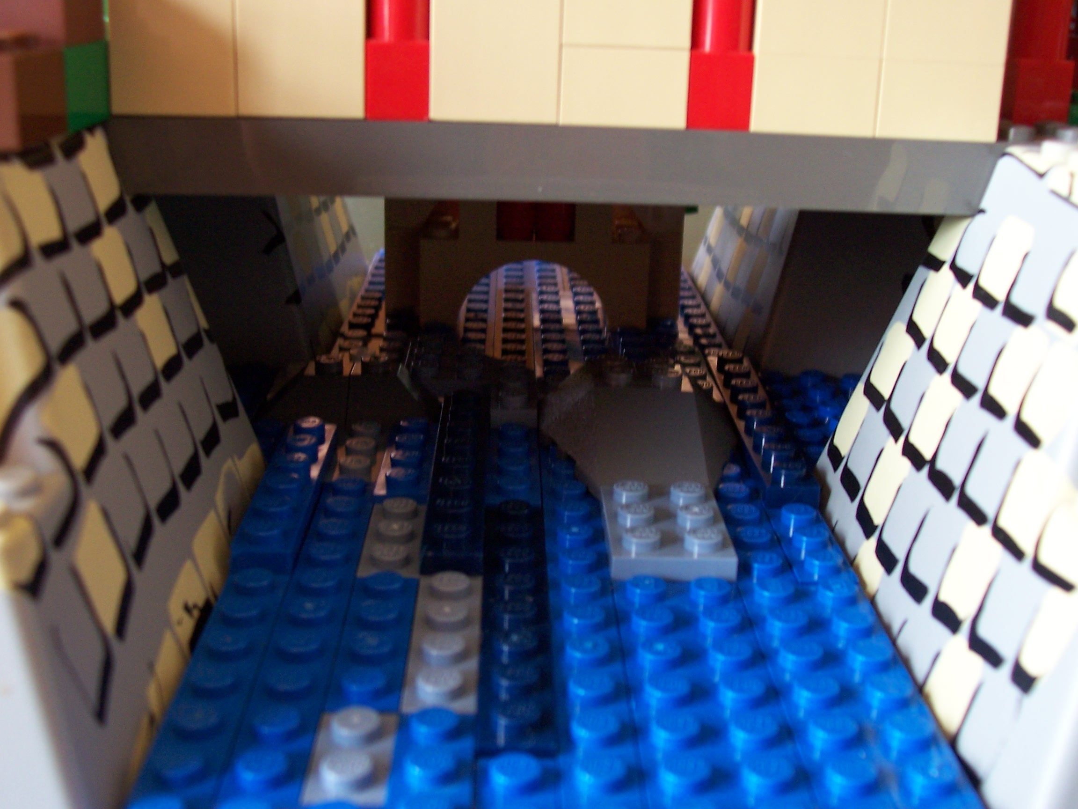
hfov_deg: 44.8
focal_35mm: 42
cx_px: 539
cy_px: 404
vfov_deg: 34.3
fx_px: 1308
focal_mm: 7
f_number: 3
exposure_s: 1/45
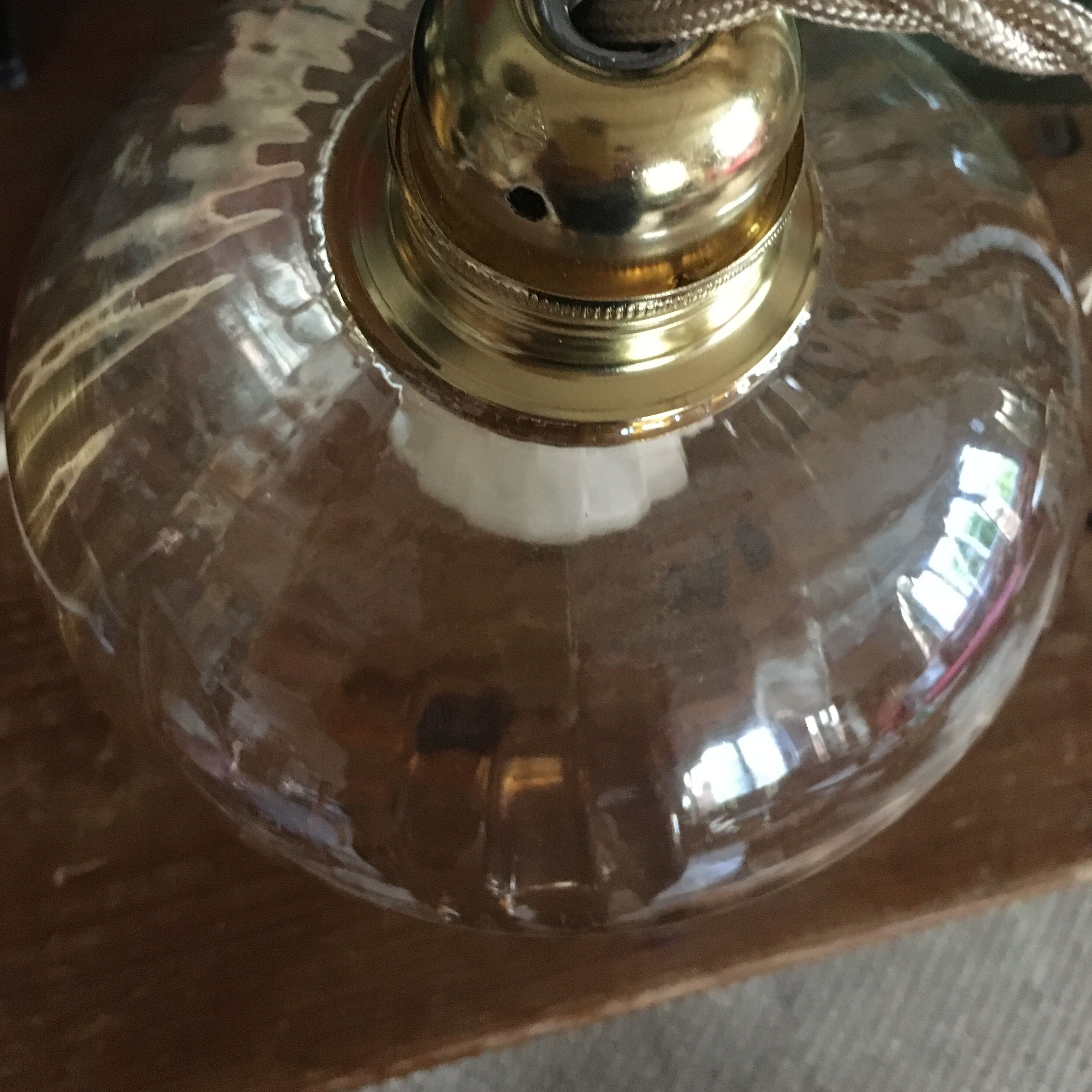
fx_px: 1249
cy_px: 406
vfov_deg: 46.8
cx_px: 538
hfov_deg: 47.2
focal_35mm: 35
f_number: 2.2
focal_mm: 4.15
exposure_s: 1/17
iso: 400
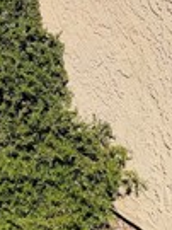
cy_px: -41
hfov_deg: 11.4
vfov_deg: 16.6
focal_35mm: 114
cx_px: -196
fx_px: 756
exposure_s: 1/11905
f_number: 1.78
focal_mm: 6.76
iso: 80
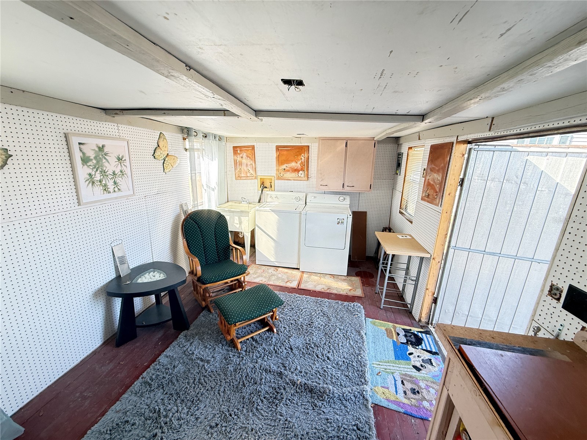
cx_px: 294
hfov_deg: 102.1
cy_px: 220
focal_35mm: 14
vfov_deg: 85.7
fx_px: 237
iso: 200
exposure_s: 1/99
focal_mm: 2.22
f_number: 2.2
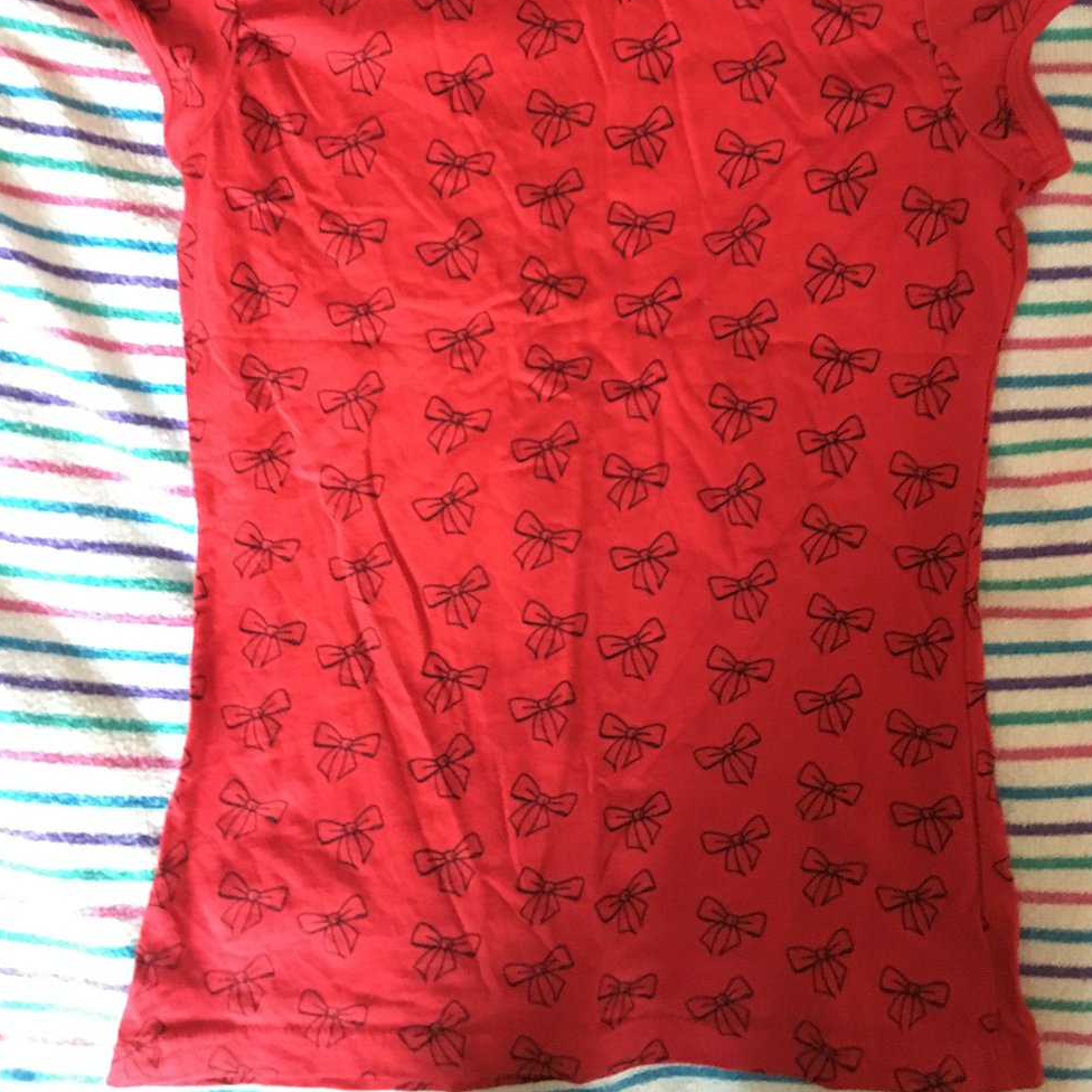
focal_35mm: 35
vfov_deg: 46.8
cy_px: 407
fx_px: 1249
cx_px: 556
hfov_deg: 47.2
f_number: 2.2
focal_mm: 4.15
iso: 320
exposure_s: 1/17
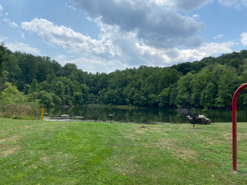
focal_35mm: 26
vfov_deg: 53.1
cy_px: 92
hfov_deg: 67.3
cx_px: 124
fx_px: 186
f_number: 1.8
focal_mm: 4.25
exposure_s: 1/3846
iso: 32
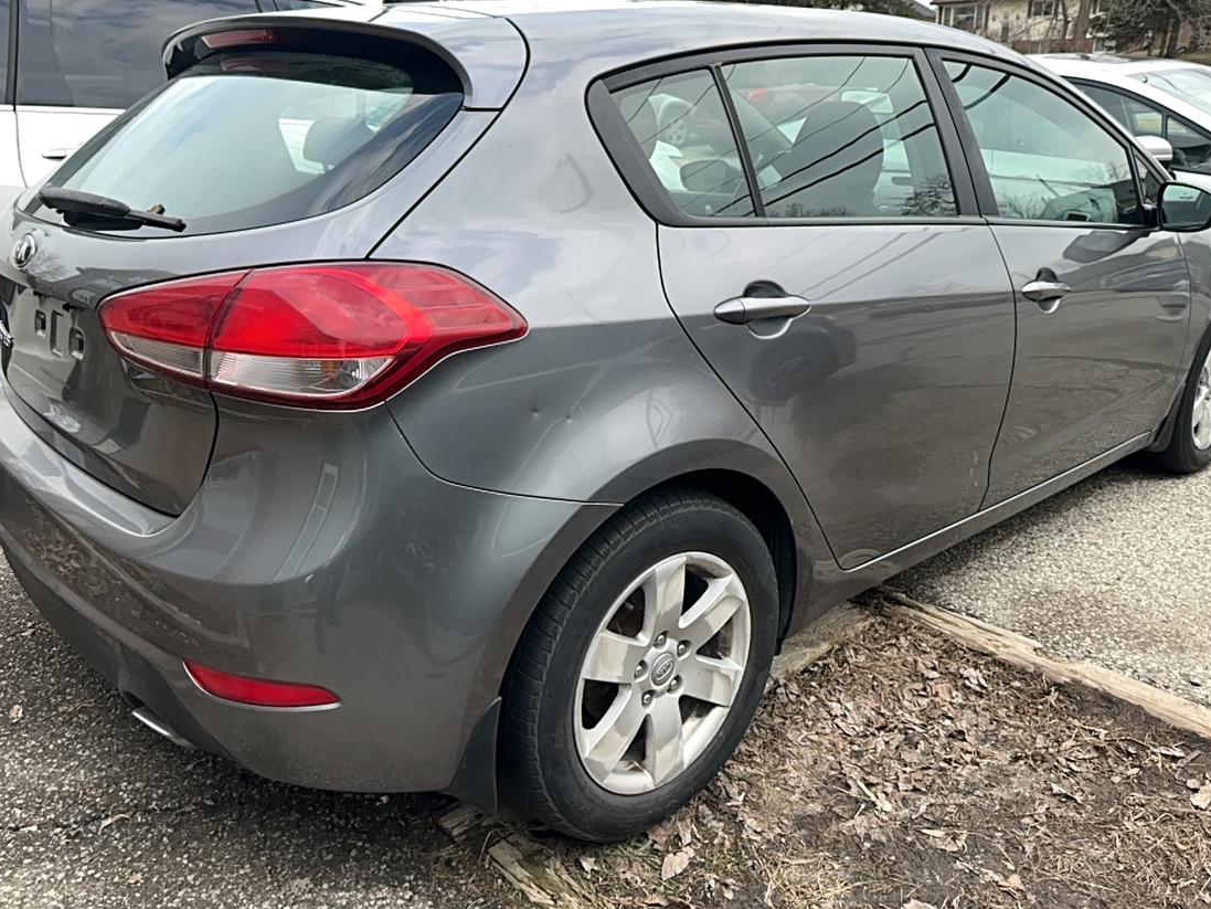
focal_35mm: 28
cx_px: 626
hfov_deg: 63.4
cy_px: 459
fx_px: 980
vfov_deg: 49.8
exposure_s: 1/896
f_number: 1.78
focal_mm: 6.86
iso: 50
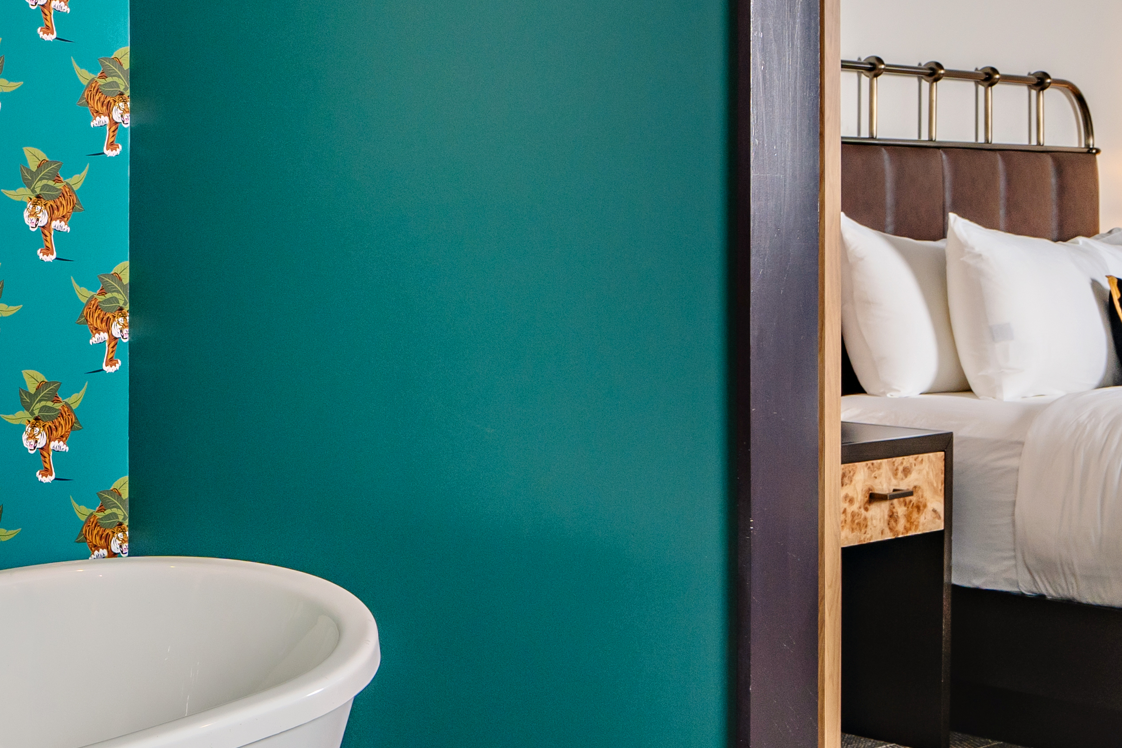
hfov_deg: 29.6
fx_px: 1808
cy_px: 285
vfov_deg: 23.3
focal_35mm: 58
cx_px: -226
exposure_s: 1/60
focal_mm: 21
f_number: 8
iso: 400
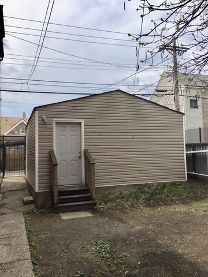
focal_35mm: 29
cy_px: 138
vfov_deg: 61.7
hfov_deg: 48.2
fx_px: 232
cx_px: 104
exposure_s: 1/1709
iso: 25
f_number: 2.2
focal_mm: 4.15
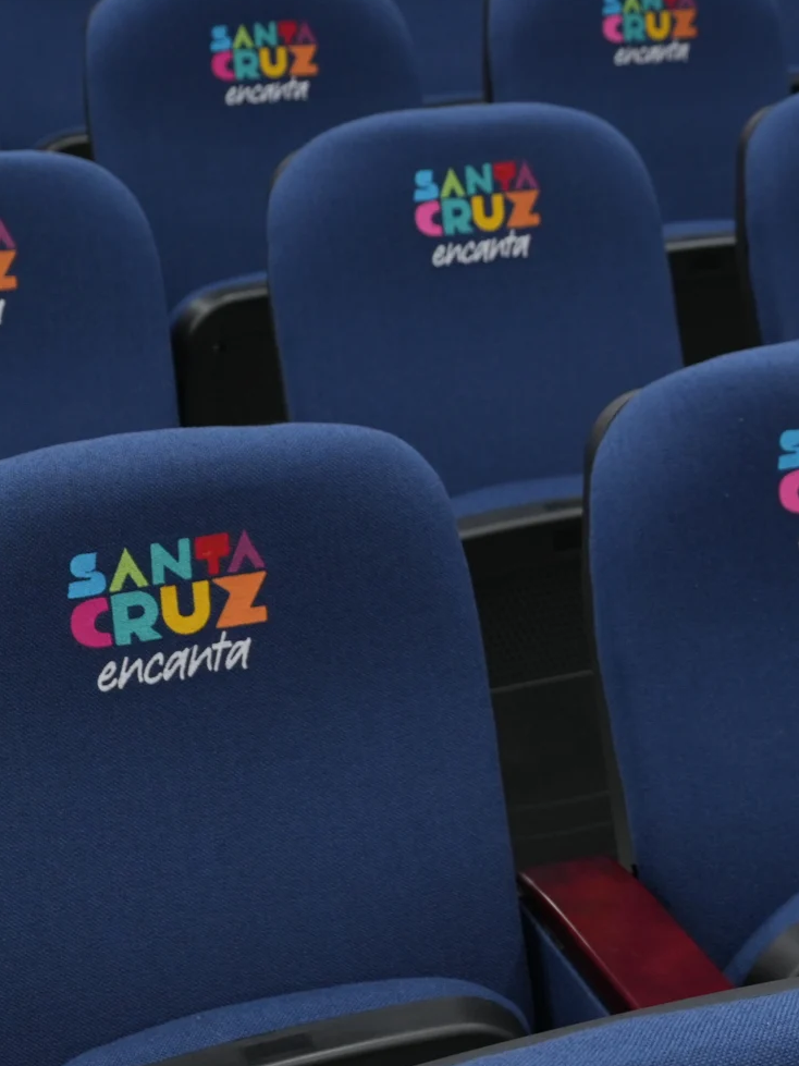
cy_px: 377
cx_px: 1025
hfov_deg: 16.0
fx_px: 2709
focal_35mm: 88
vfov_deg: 22.2
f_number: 4
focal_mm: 35
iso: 500
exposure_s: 1/125
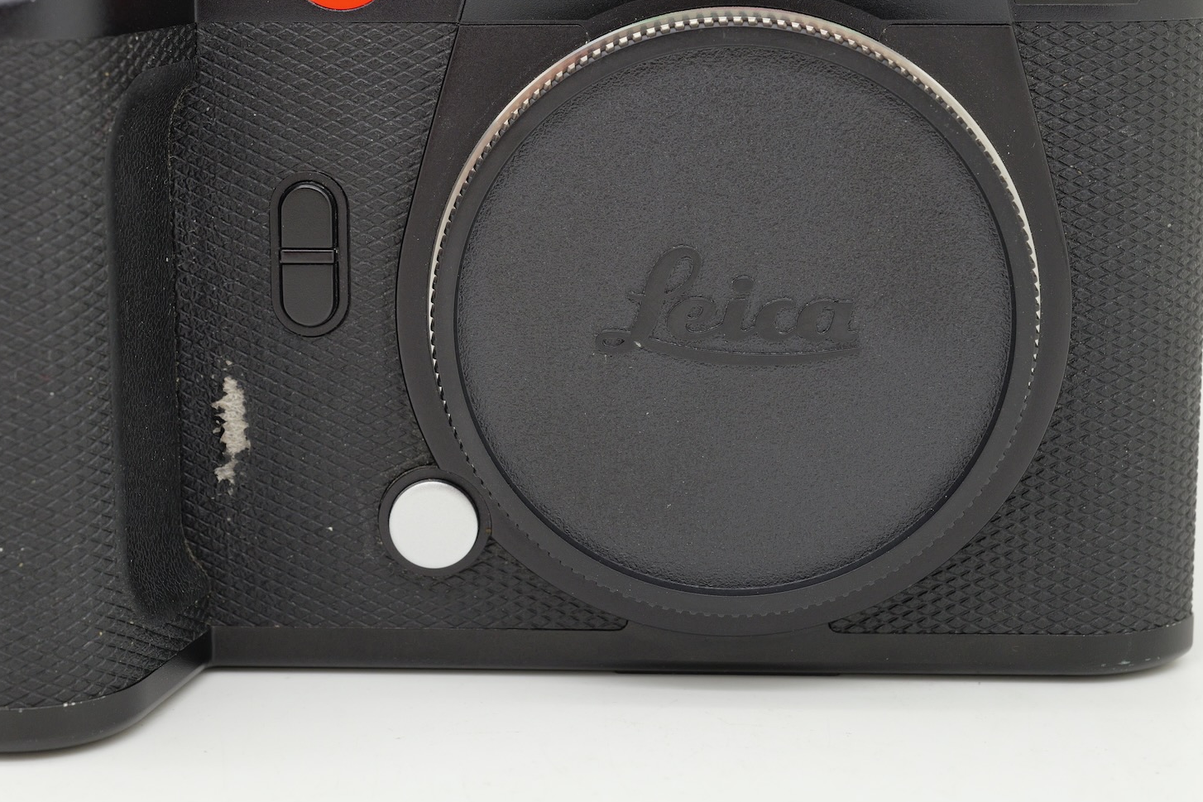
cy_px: 205
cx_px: 525
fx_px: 2372
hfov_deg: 28.4
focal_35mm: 71
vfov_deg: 19.1
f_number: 9
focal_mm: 43
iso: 800
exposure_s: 1/60
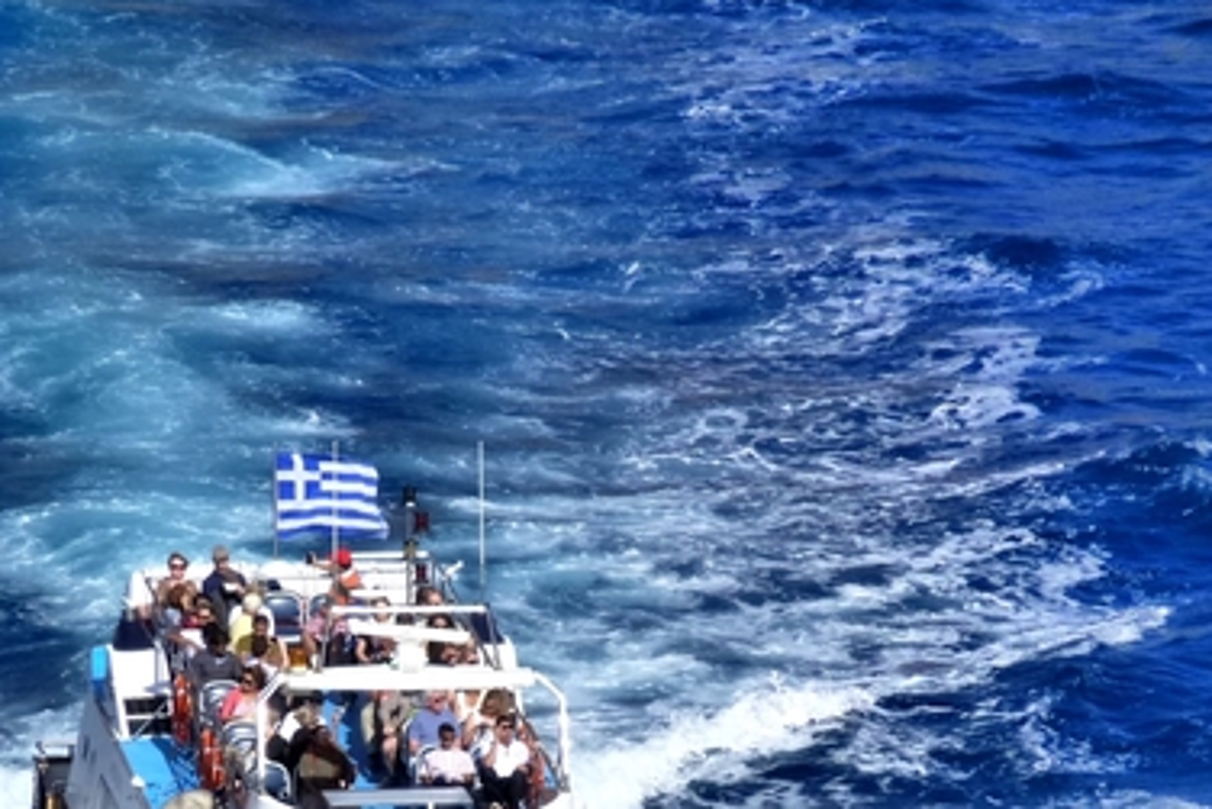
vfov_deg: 2.2
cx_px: 364
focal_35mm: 637
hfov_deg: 3.2
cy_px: 703
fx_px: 21453
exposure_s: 1/800
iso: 250
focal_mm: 68.8
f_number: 5.9
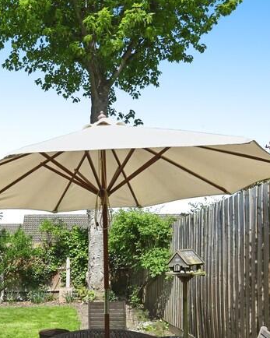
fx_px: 310
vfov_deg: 54.7
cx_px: 57
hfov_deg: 44.9
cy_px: 251
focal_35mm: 31
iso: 100
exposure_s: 1/250
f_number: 8
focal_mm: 14
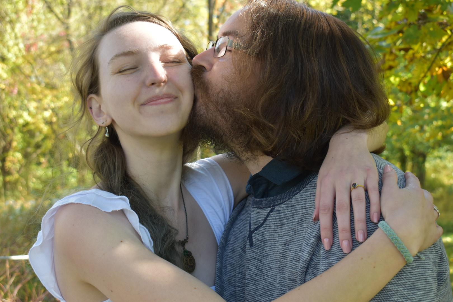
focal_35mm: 57
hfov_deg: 35.1
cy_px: 151
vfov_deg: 23.8
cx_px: 226
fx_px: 717
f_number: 6.3
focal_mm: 38
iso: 400
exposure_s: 1/160
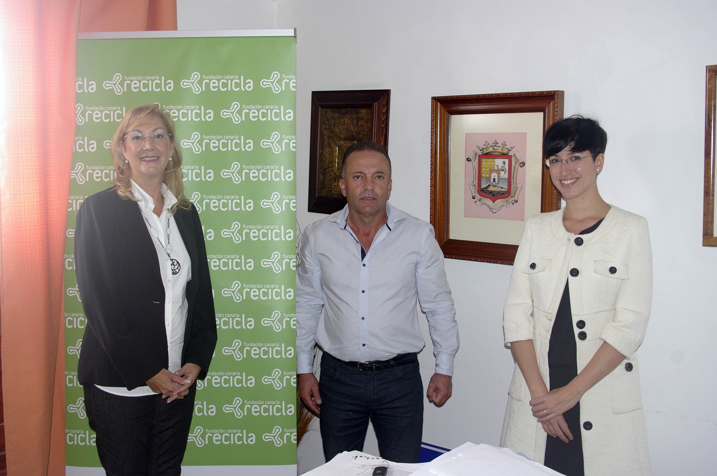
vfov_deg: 36.2
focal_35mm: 37
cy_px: 238
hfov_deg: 52.5
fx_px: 727
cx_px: 358
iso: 400
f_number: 5.6
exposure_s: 1/45
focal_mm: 24.38
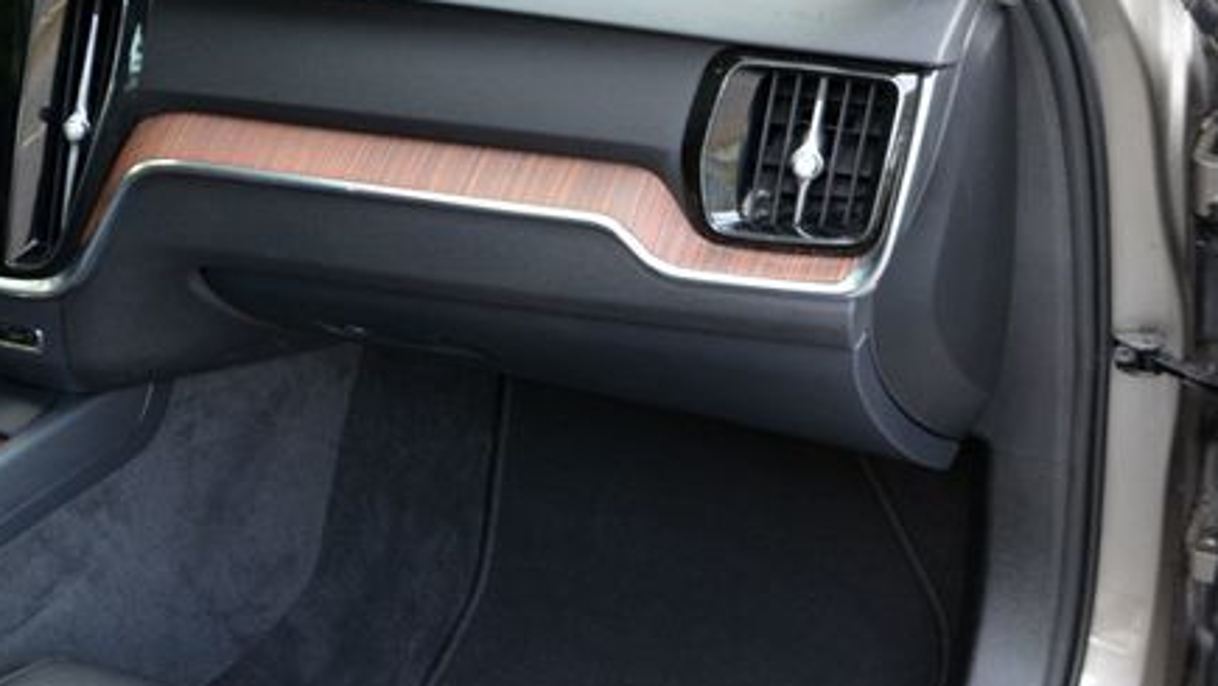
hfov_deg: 34.7
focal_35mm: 60
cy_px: 202
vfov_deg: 20.0
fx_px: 1938
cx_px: 479
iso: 500
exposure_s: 1/60
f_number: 4.2
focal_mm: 26
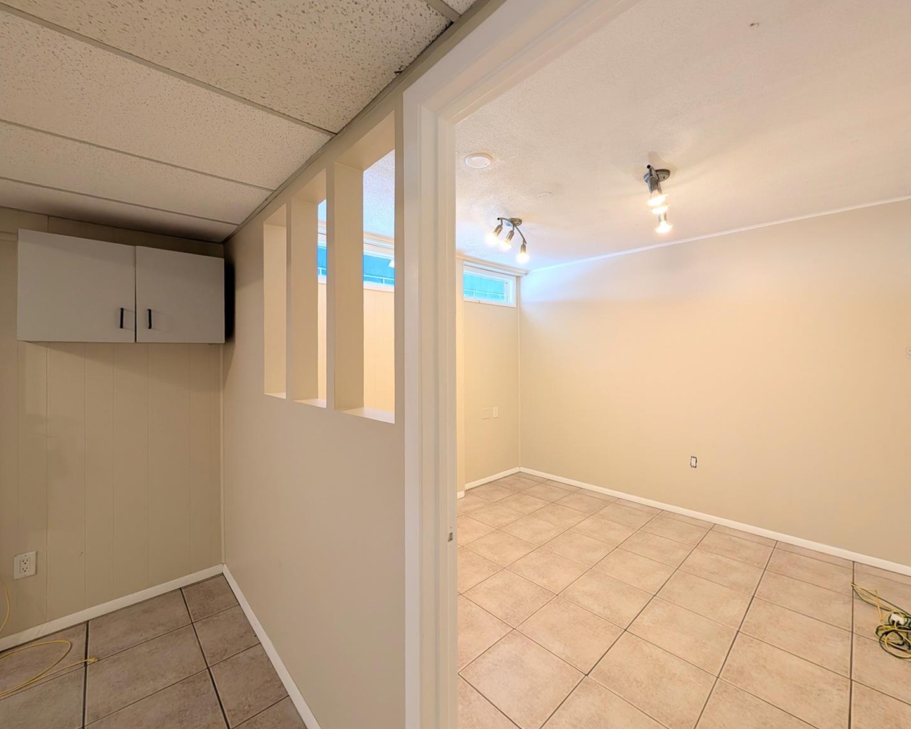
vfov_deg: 92.2
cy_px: 353
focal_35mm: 13
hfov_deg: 104.8
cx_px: 461
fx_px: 351
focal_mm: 2.02
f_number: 1.7
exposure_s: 1/60
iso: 64
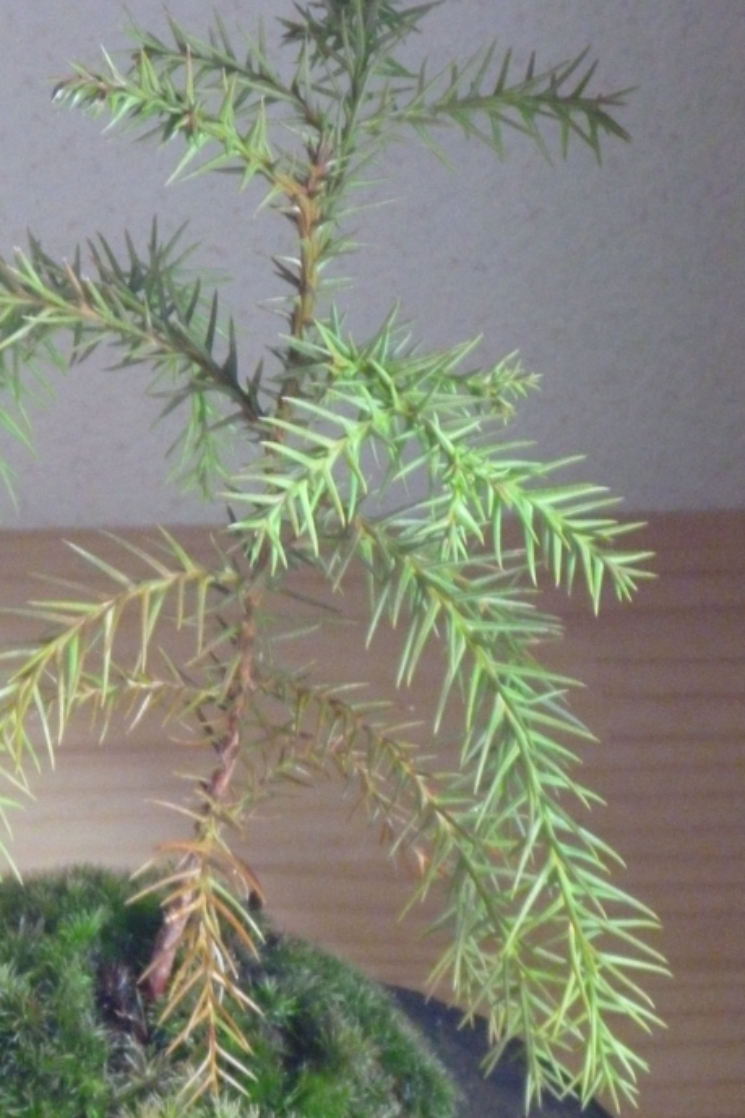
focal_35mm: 133
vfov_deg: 15.4
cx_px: 217
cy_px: 740
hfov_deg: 10.3
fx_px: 4130
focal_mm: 15.3
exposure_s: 1/13
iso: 800
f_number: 5.6
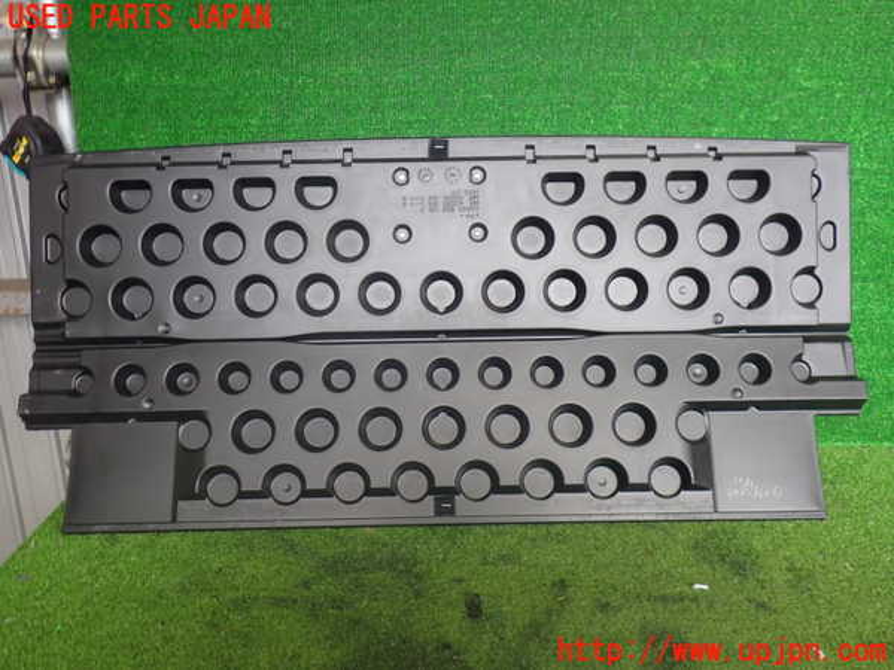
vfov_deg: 46.8
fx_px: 775
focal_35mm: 30
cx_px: 447
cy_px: 335
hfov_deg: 60.0
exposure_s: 1/100
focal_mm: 5.4
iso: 200
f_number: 2.3
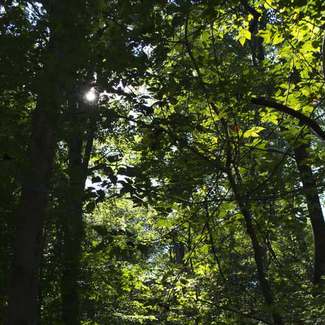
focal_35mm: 47
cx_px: 161
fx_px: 499
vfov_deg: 35.6
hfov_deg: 36.1
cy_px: 226
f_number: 5.6
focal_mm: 24
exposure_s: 1/125
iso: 250
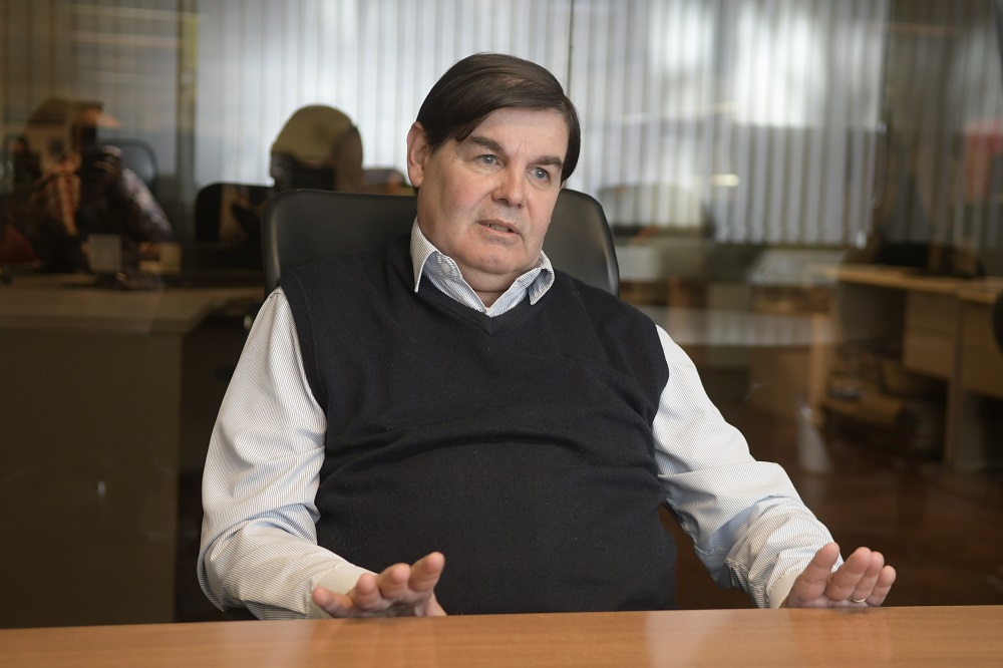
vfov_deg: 23.8
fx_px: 1587
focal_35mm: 57
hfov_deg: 35.1
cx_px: 502
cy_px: 334
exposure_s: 1/125
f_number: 2.8
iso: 800
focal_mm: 38
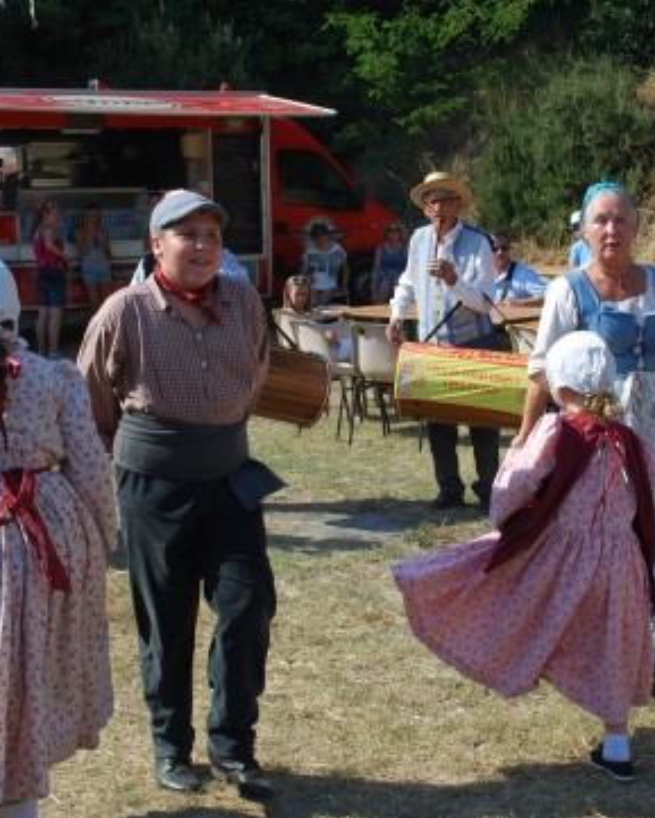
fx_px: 1574
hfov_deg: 23.5
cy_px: 341
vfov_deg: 29.1
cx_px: 347
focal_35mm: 65
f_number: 7.1
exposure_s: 1/200
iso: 100
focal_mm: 26
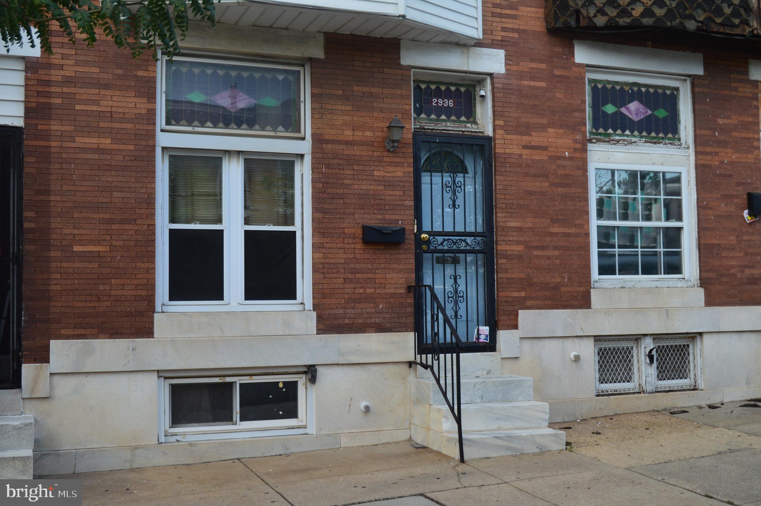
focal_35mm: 45
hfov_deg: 43.6
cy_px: 253
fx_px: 950
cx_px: 380
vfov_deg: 29.8
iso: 400
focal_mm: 30
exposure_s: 1/80
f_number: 8
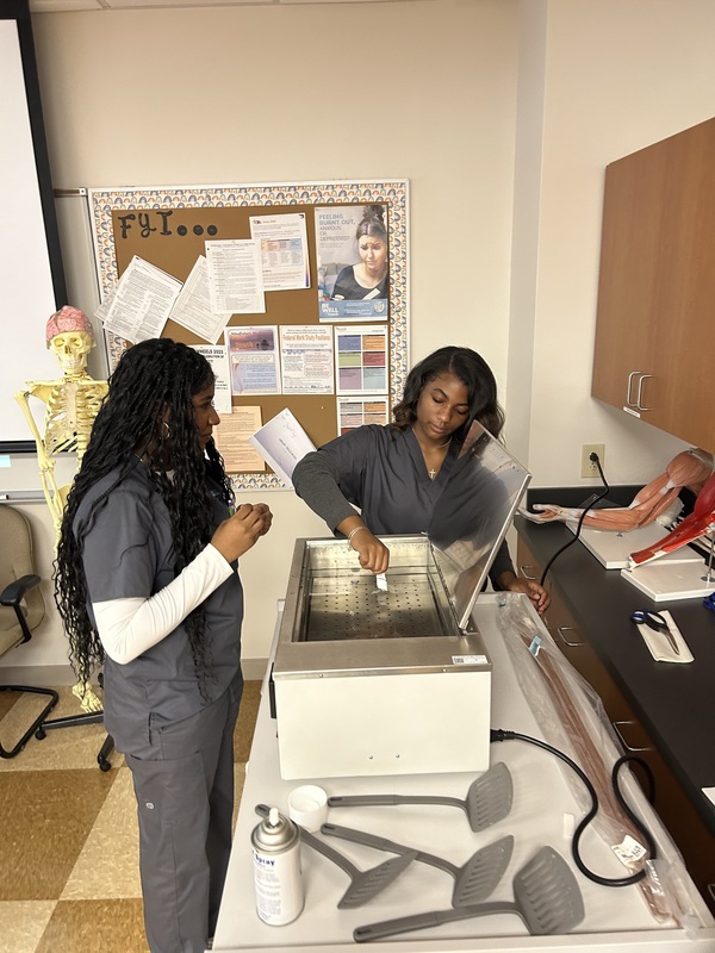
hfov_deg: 53.1
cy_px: 476
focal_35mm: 26
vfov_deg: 67.3
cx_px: 358
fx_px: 716
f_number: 1.5
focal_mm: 5.7
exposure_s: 1/60
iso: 160
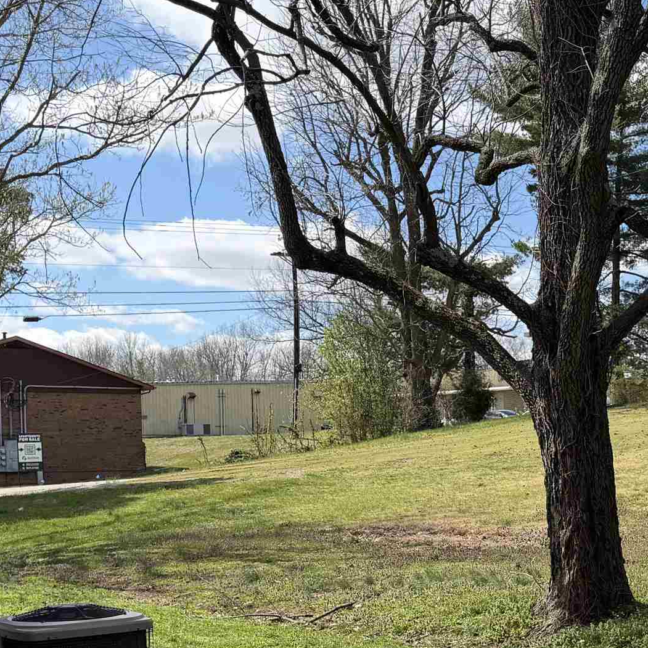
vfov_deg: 27.2
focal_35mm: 62
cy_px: 517
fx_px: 1313
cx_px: 482
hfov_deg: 27.4
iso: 80
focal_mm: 6.76
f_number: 1.78
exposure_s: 1/3584
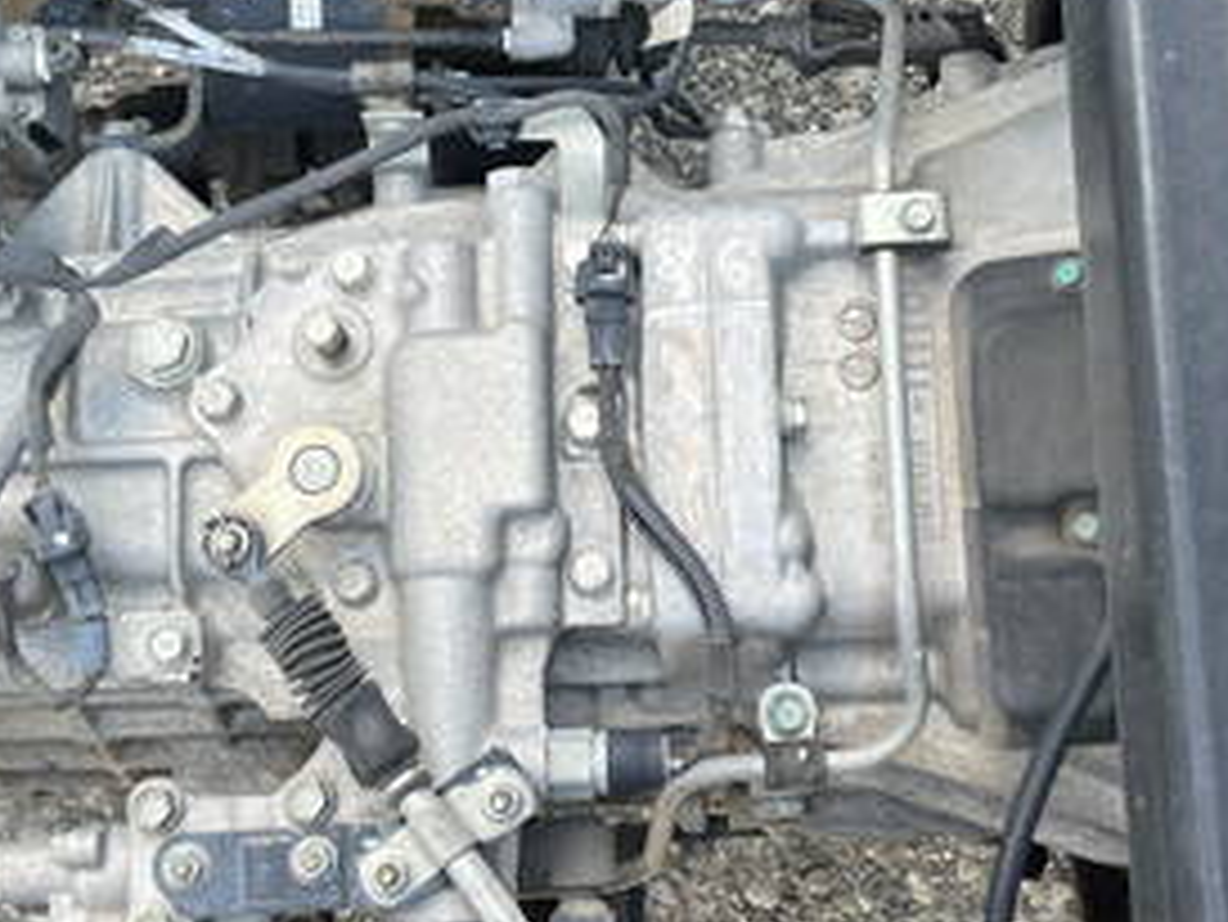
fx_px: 2165
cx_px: 769
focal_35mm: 61
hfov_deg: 31.5
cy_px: 364
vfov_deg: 24.0
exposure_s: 1/205
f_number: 1.6
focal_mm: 5.1
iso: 40
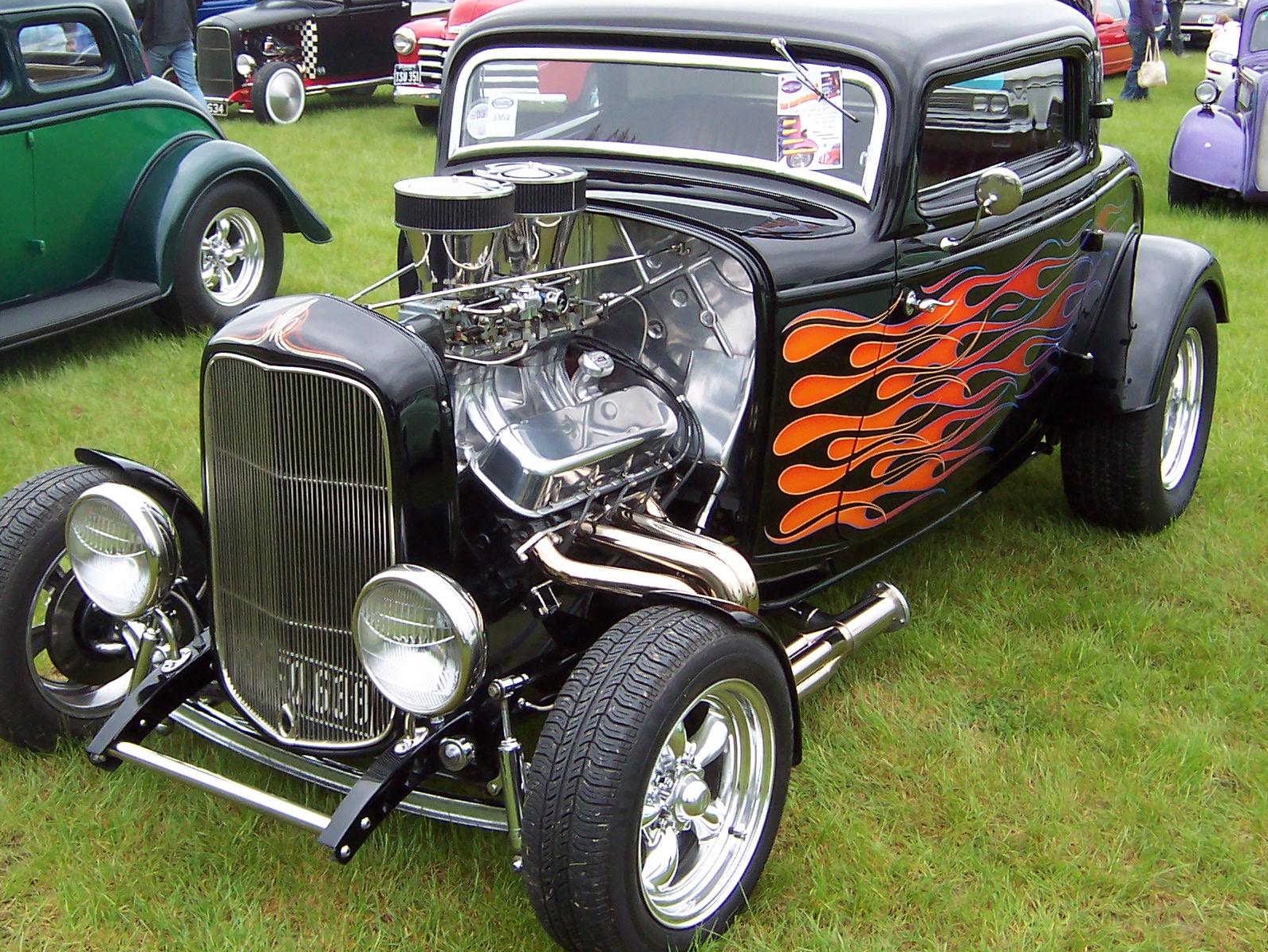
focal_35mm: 46
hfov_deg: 41.2
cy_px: 445
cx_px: 618
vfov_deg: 31.5
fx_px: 1685
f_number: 3.4
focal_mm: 5.6
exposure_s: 1/250
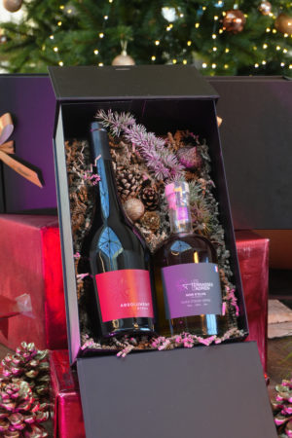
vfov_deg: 27.0
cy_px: 219
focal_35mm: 75
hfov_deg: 18.2
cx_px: 146
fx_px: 912
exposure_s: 1/50
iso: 320
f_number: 5.6
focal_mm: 50
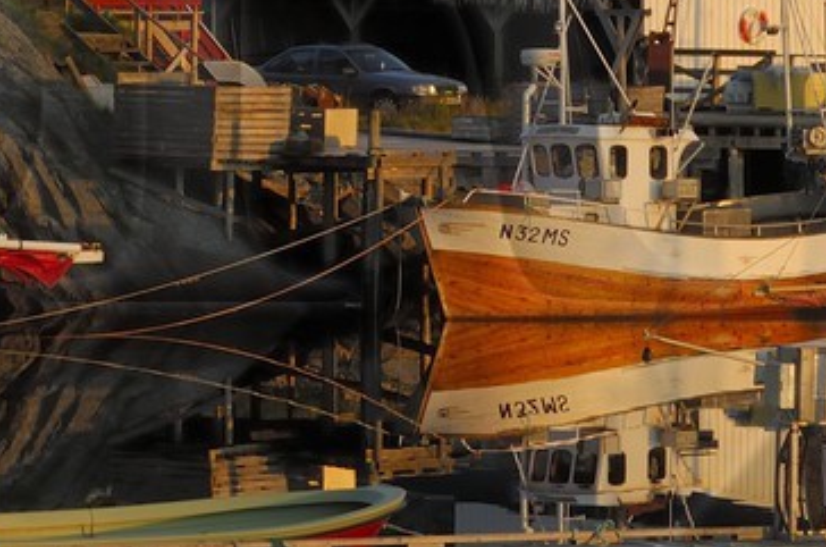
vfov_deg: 4.1
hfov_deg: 6.2
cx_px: 88
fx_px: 7555
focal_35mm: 330
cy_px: -66
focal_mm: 50
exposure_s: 1/60
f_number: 11
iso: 100
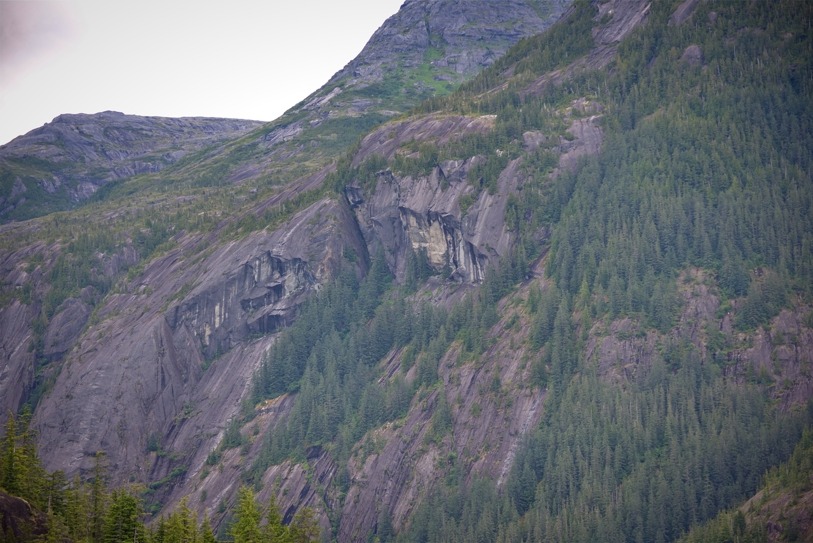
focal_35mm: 112
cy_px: 272
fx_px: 2530
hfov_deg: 18.3
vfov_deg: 12.2
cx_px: 406
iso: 200
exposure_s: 1/250
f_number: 4.8
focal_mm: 112
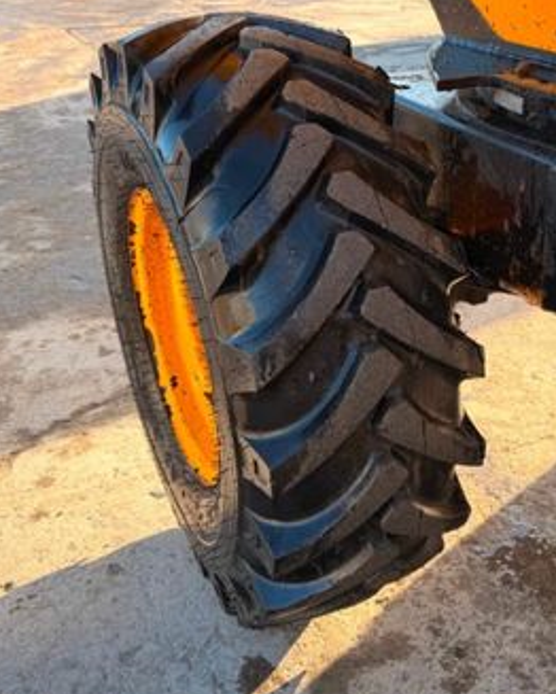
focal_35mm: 43
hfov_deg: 33.8
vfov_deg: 42.7
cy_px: 287
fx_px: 884
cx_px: 450
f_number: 1.78
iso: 80
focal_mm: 6.76
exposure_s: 1/435
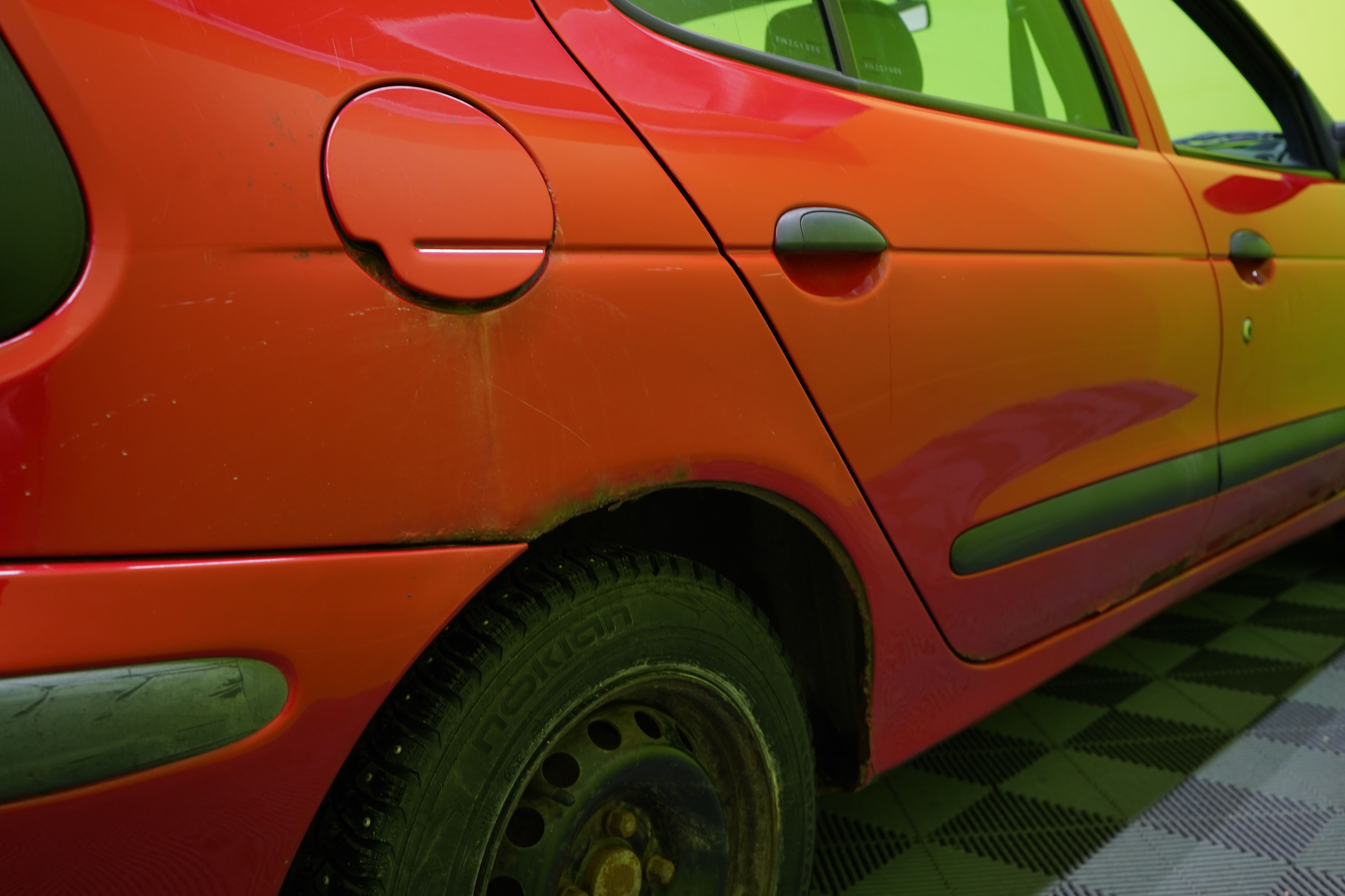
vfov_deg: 38.9
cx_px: 672
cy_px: 448
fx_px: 1270
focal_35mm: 34
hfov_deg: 55.8
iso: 800
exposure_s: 1/25
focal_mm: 34
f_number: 5.6
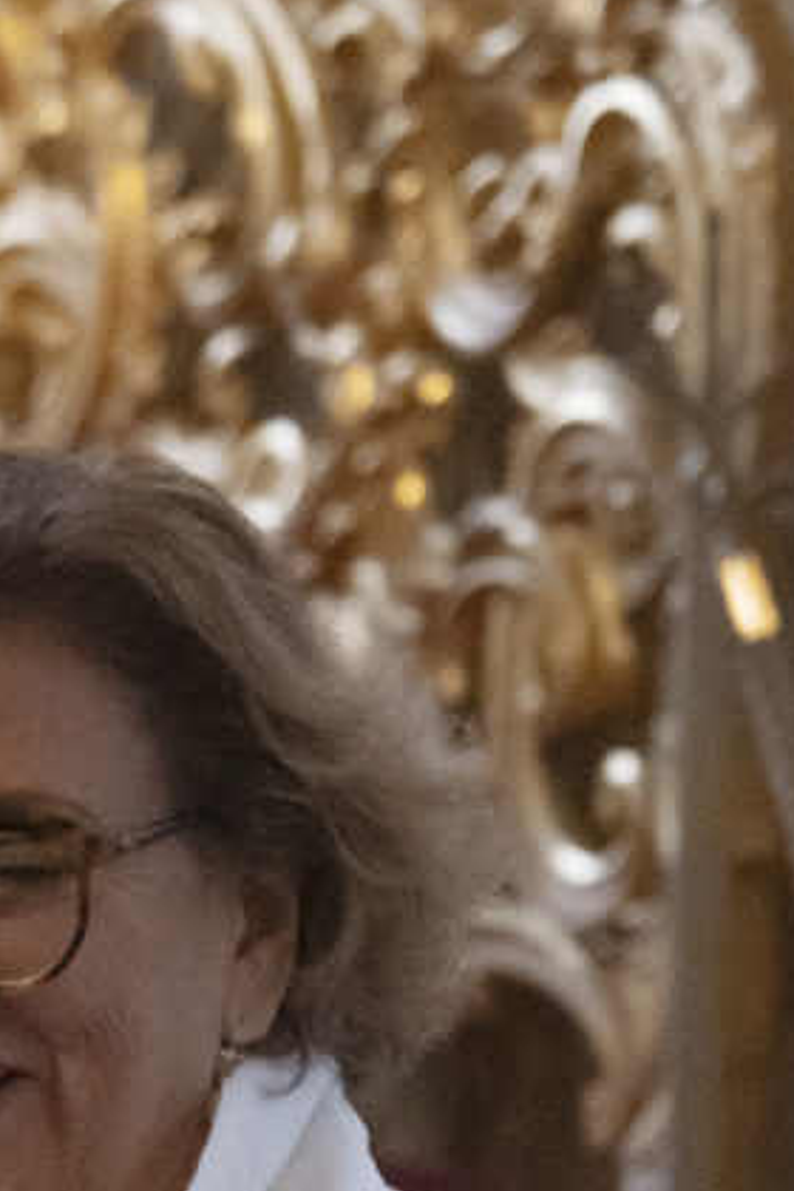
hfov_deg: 4.0
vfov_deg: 6.0
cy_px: 1191
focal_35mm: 343
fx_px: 11347
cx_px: -255
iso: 6400
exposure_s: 1/125
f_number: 4
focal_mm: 80
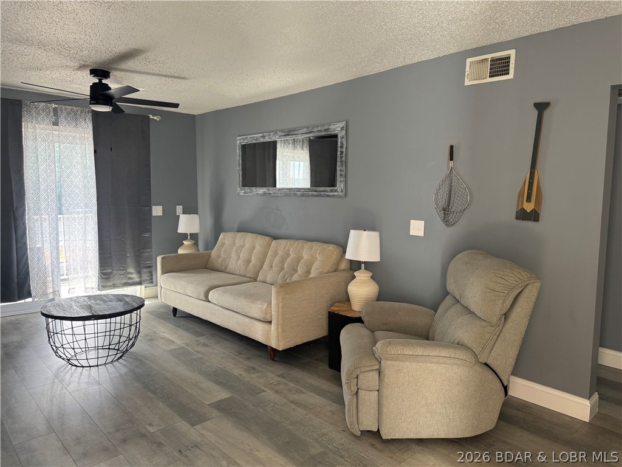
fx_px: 431
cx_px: 311
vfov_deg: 56.8
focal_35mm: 24
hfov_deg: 71.6
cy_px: 234
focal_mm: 6.76
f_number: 1.78
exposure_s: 1/121
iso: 125
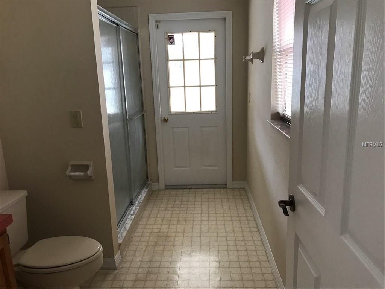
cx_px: 192
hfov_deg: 63.4
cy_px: 144
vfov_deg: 49.7
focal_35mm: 28
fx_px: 311
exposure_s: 1/20
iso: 40
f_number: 1.8
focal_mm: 3.99
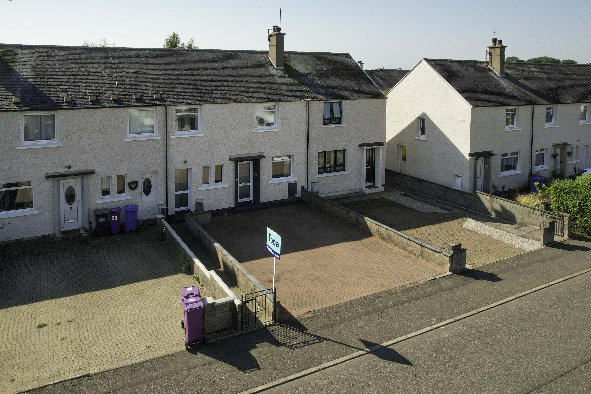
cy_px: 197
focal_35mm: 22
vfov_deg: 57.2
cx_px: 296
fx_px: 361
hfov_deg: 78.6
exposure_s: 1/250
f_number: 2.8
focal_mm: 8.38
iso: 150
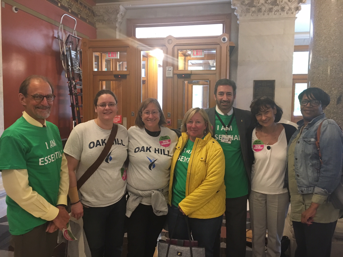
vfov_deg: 48.2
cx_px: 172
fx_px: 287
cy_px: 128
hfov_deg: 61.7
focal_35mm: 29
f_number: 2.2
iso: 200
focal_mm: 4.15
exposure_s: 1/17
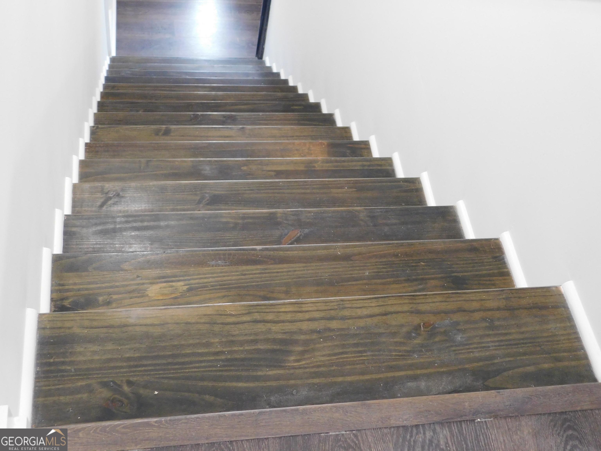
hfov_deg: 42.1
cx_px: 300
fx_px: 781
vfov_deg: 32.2
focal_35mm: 45
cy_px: 226
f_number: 3.7
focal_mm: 8
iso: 400
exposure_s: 1/10
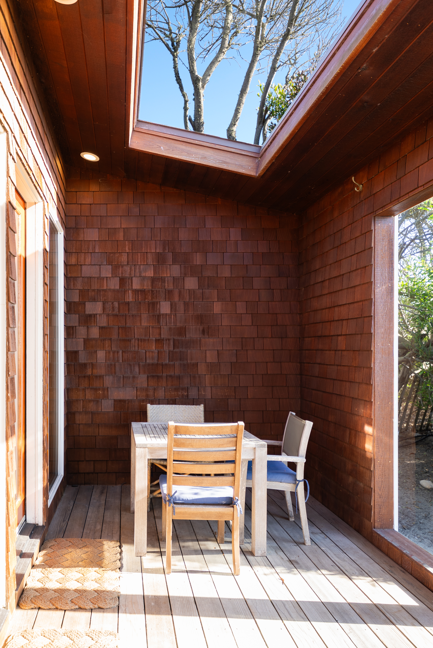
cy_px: 324
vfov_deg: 73.7
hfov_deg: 53.2
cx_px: 216
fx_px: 432
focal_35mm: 24
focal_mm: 24
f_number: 2.8
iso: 80
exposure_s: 1/80
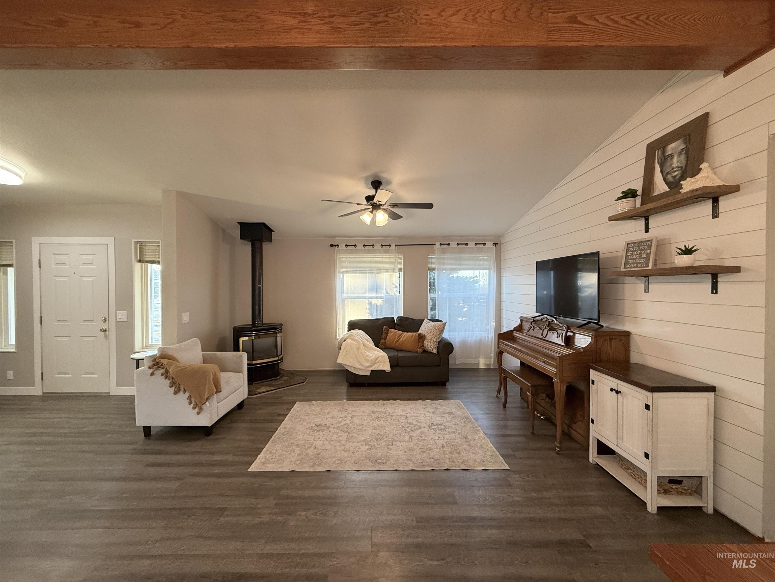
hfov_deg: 102.1
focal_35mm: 14
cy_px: 291
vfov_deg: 85.7
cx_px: 388
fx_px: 313
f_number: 2.2
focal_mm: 2.22
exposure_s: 1/120
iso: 250
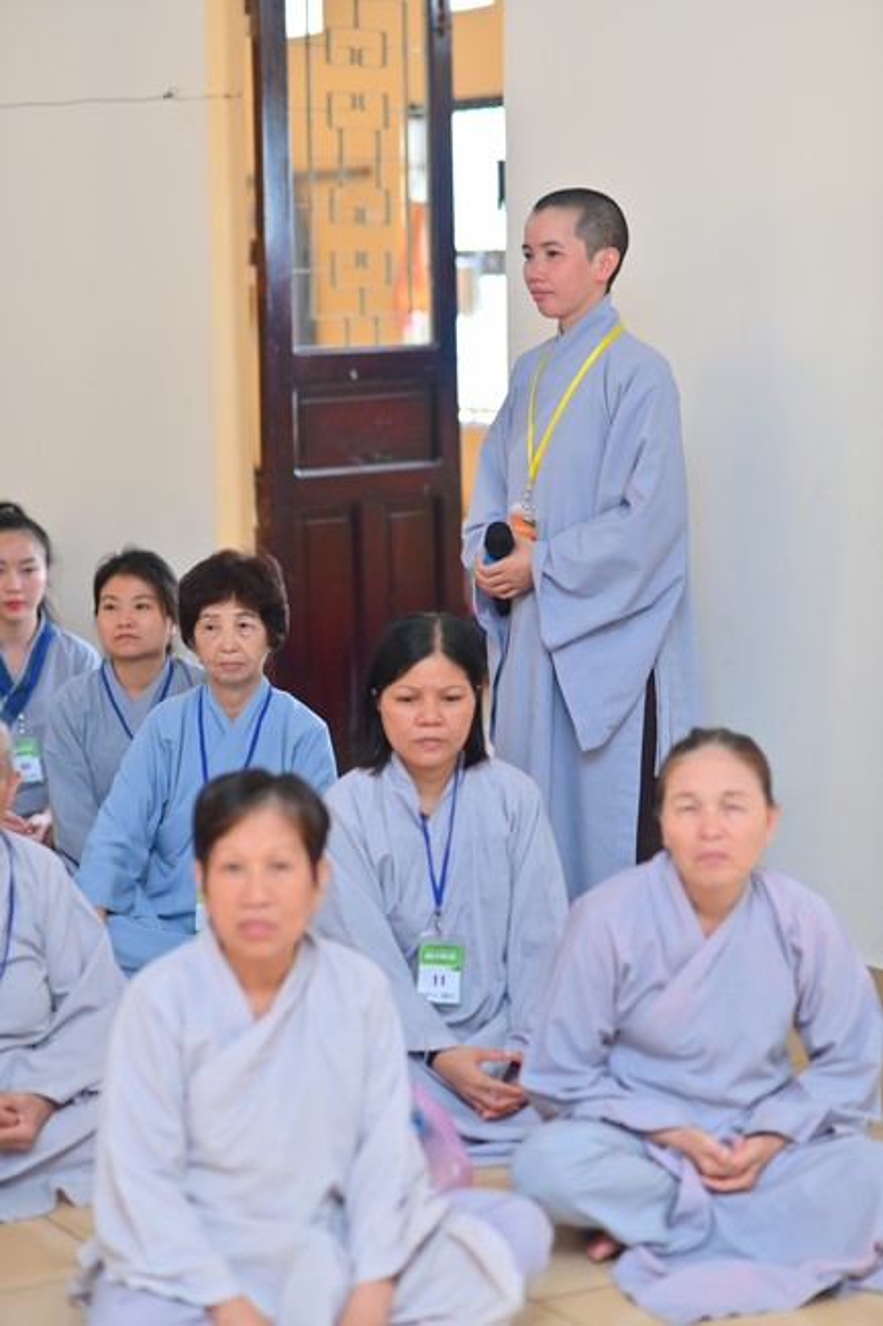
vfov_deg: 23.9
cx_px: 442
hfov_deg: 16.1
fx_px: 3129
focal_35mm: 85
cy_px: 663
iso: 400
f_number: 2.5
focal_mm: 85
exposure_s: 1/200
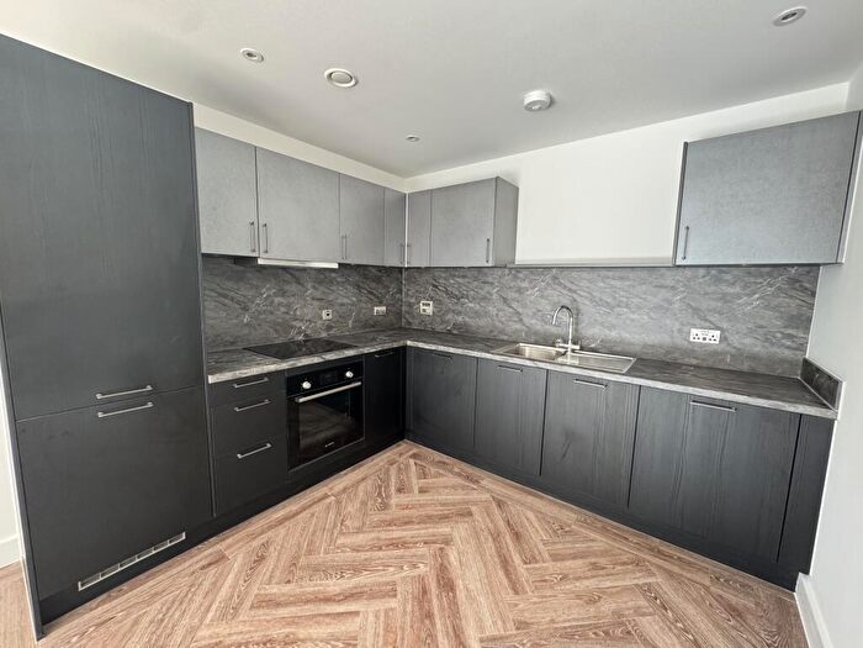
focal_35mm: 14
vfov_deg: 85.7
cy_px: 324
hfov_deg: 102.1
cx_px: 432
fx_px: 349
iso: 250
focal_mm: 2.22
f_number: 2.2
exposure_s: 1/99
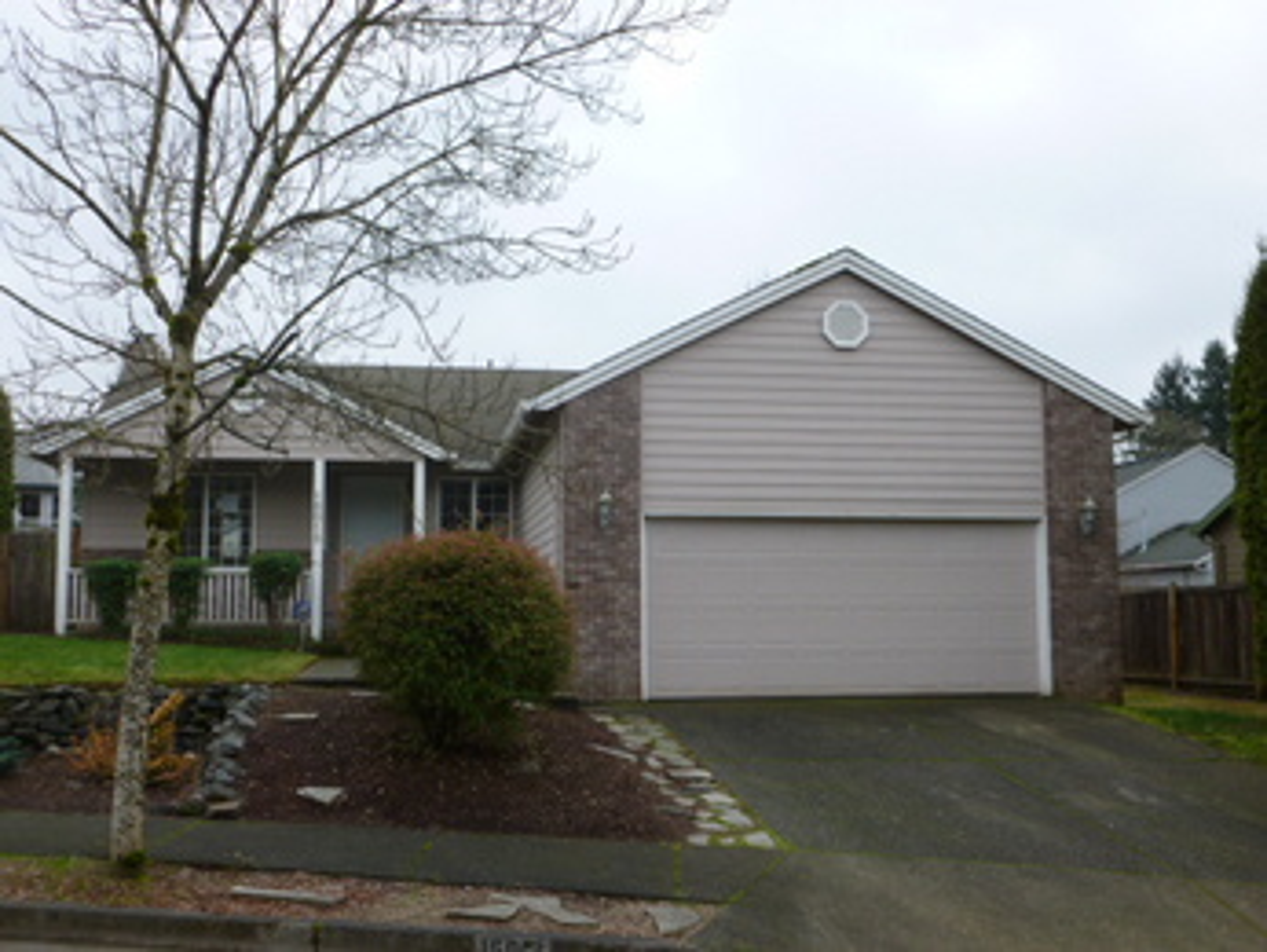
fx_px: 1319
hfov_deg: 51.3
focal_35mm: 36
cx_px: 634
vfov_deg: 39.7
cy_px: 476
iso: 100
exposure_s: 1/60
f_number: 3.6
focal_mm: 6.5
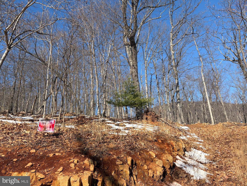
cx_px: 124
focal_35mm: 26
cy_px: 93
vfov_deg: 53.1
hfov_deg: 67.3
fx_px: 186
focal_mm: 5.96
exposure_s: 1/2747
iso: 50
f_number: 1.6
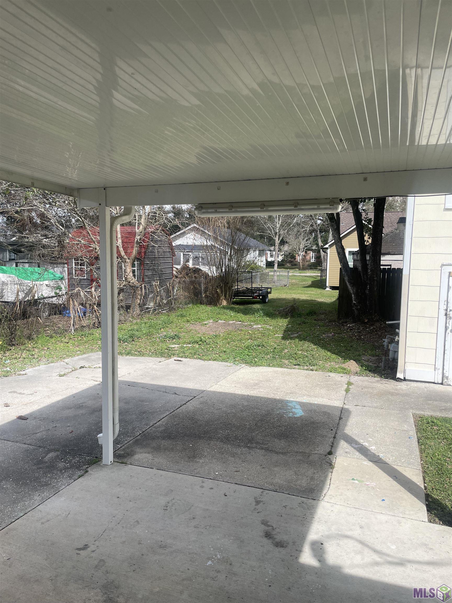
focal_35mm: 26
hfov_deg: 53.1
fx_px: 453
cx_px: 226
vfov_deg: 67.3
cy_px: 302
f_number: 1.6
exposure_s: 1/2451
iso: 32
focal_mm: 4.2
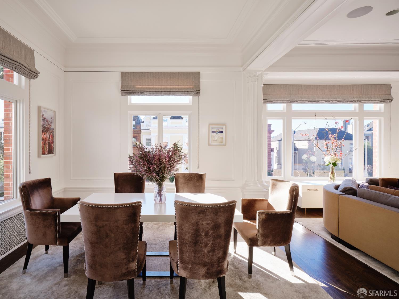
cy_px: 150
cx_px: 200
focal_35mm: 19
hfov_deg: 84.7
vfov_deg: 68.7
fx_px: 219
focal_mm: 24
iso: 160
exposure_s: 1/20
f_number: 11
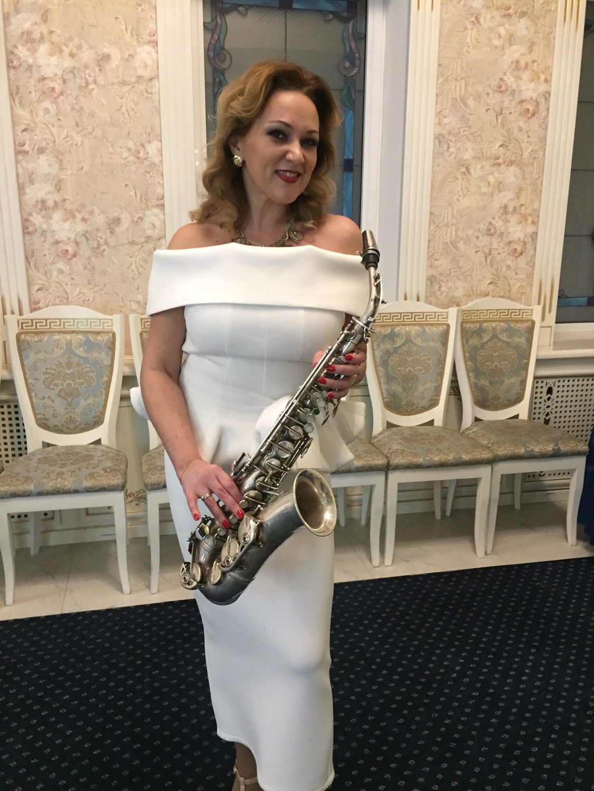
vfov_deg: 61.7
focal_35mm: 29
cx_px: 297
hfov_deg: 48.2
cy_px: 396
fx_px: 664
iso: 250
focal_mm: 4.15
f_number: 2.2
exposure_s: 1/20
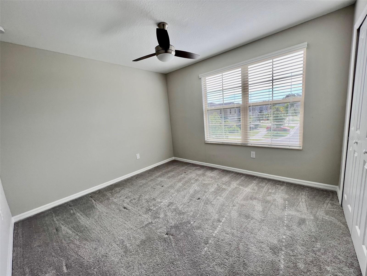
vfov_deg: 89.9
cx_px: 184
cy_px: 138
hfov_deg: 106.2
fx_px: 138
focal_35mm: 13
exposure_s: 1/227
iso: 32
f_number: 1.8
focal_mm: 1.57
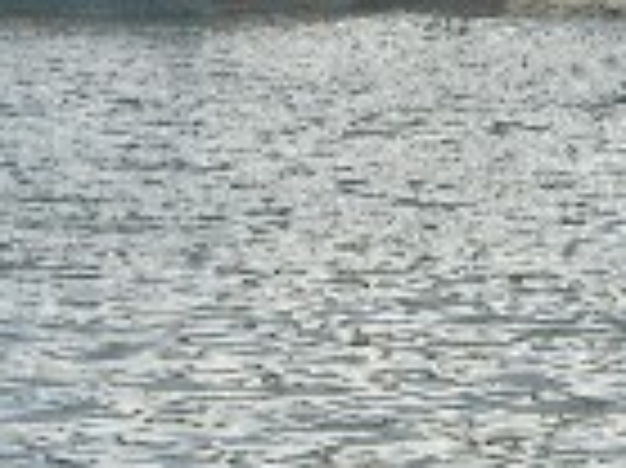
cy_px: -133
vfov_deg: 6.2
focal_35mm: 239
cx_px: 691
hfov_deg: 8.2
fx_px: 4318
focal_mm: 11.8
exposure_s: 1/400
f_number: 5
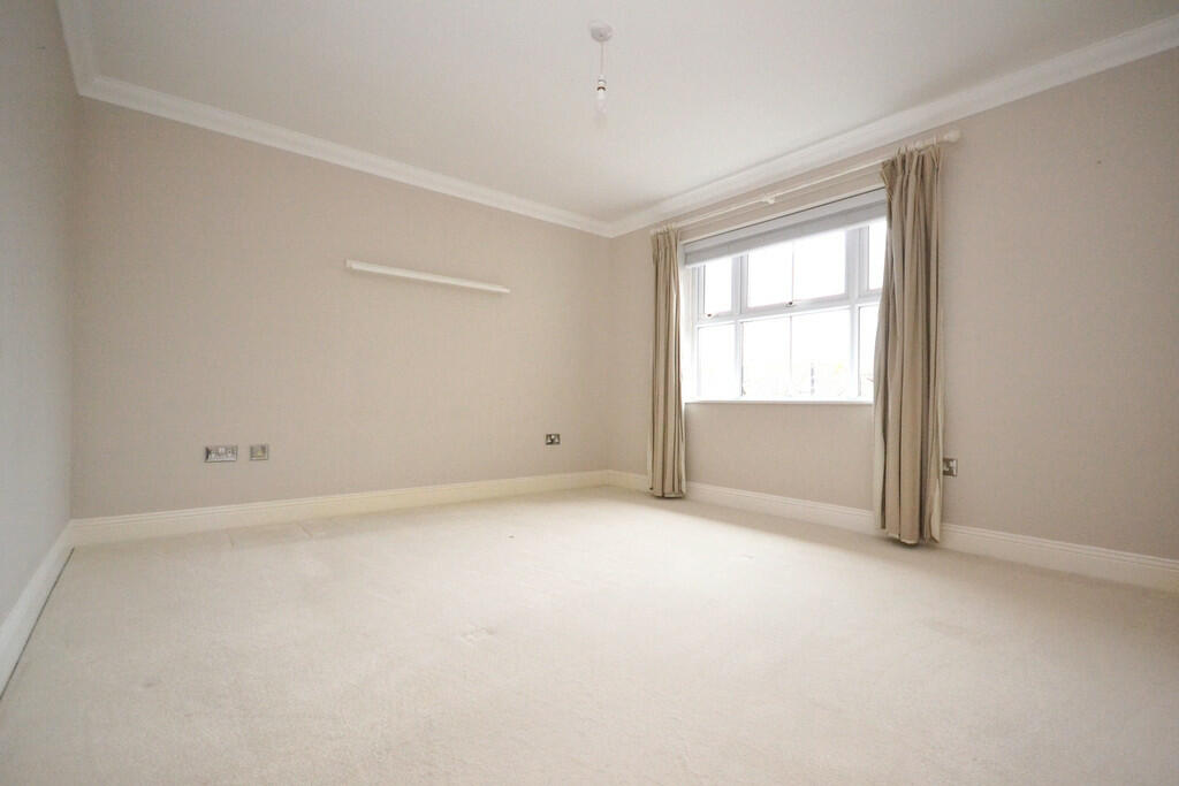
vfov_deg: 77.3
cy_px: 393
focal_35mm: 15
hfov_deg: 100.4
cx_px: 590
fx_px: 491
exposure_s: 1/60
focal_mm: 10
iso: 2000
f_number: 4
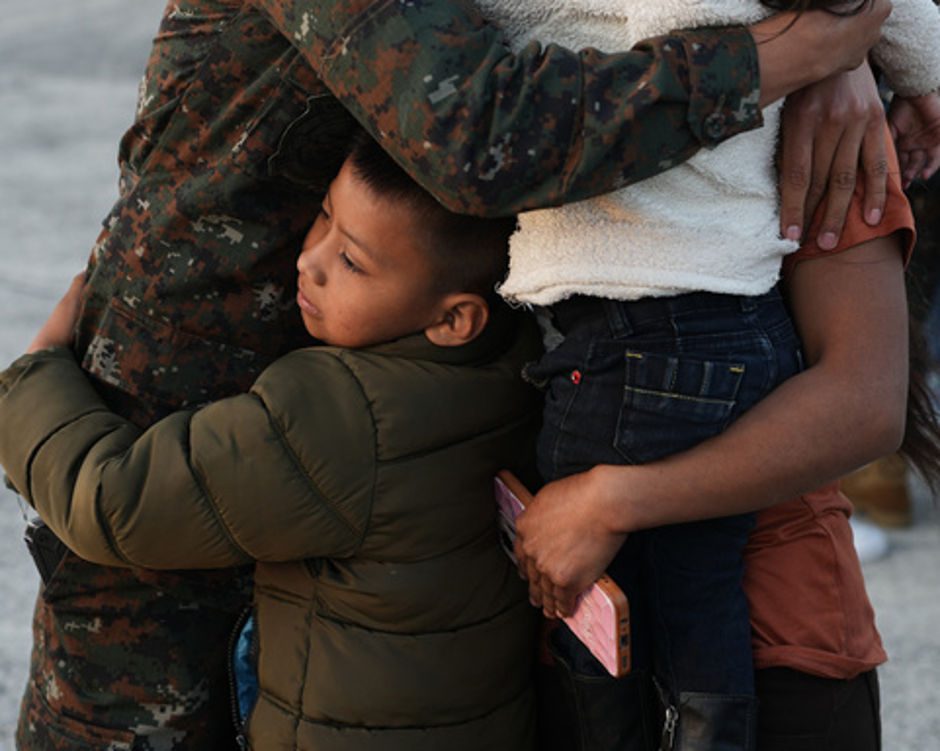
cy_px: 155
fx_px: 1946
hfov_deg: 27.1
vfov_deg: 21.6
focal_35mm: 70
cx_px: 432
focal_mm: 35
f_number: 2.5
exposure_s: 1/160
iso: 125
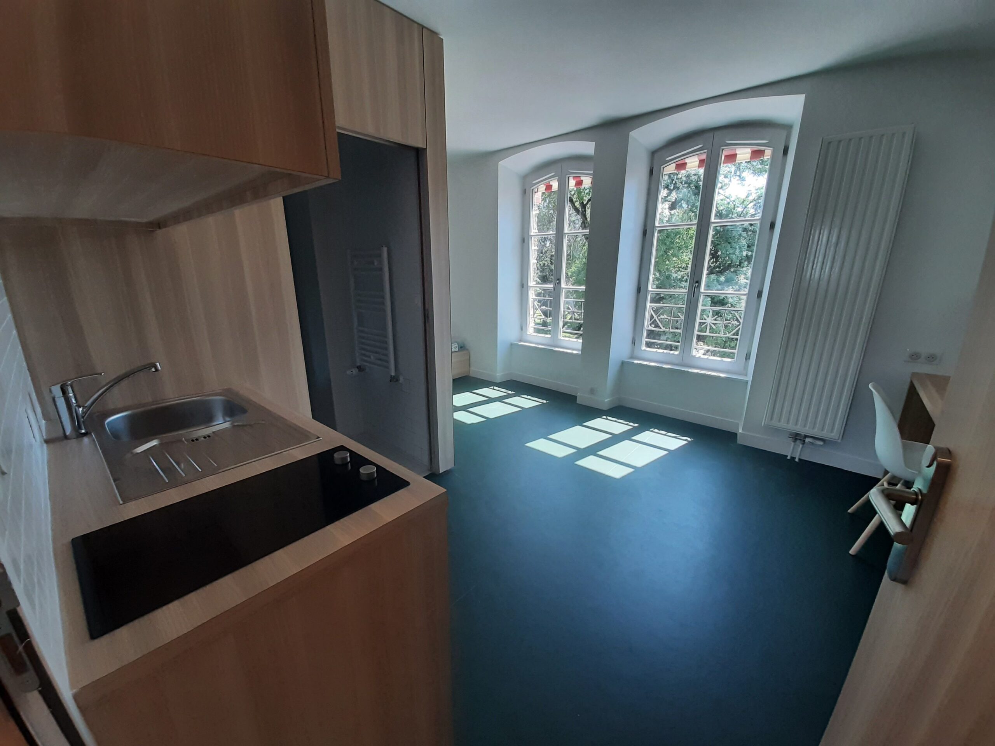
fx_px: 374
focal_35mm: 13
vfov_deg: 89.9
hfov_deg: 106.2
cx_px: 498
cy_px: 373
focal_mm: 1.42
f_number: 2.2
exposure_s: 1/100
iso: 80
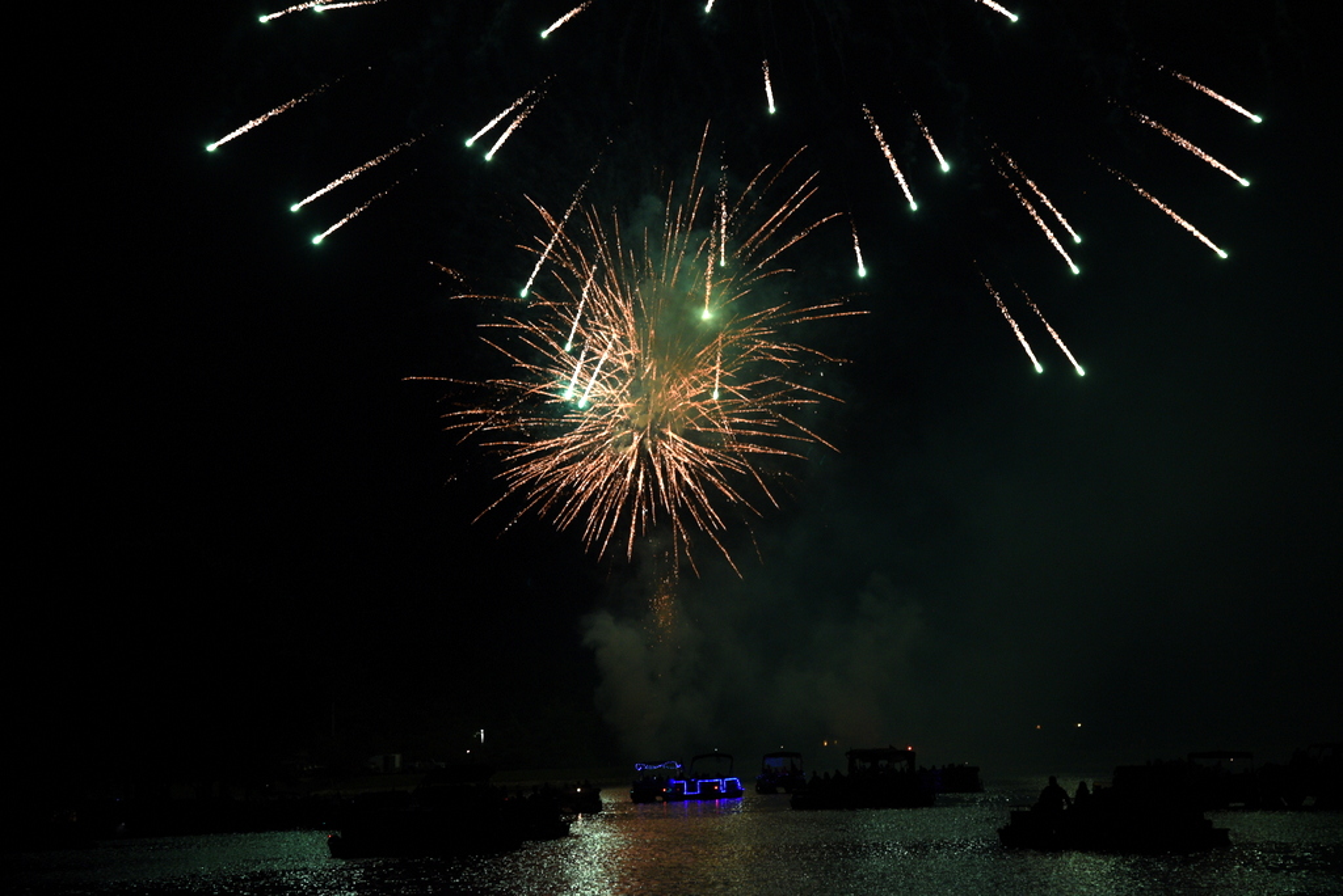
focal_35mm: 120
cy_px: 448
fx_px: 4479
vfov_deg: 11.4
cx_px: 672
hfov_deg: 17.1
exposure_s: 1/50
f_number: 4
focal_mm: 120
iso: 1250
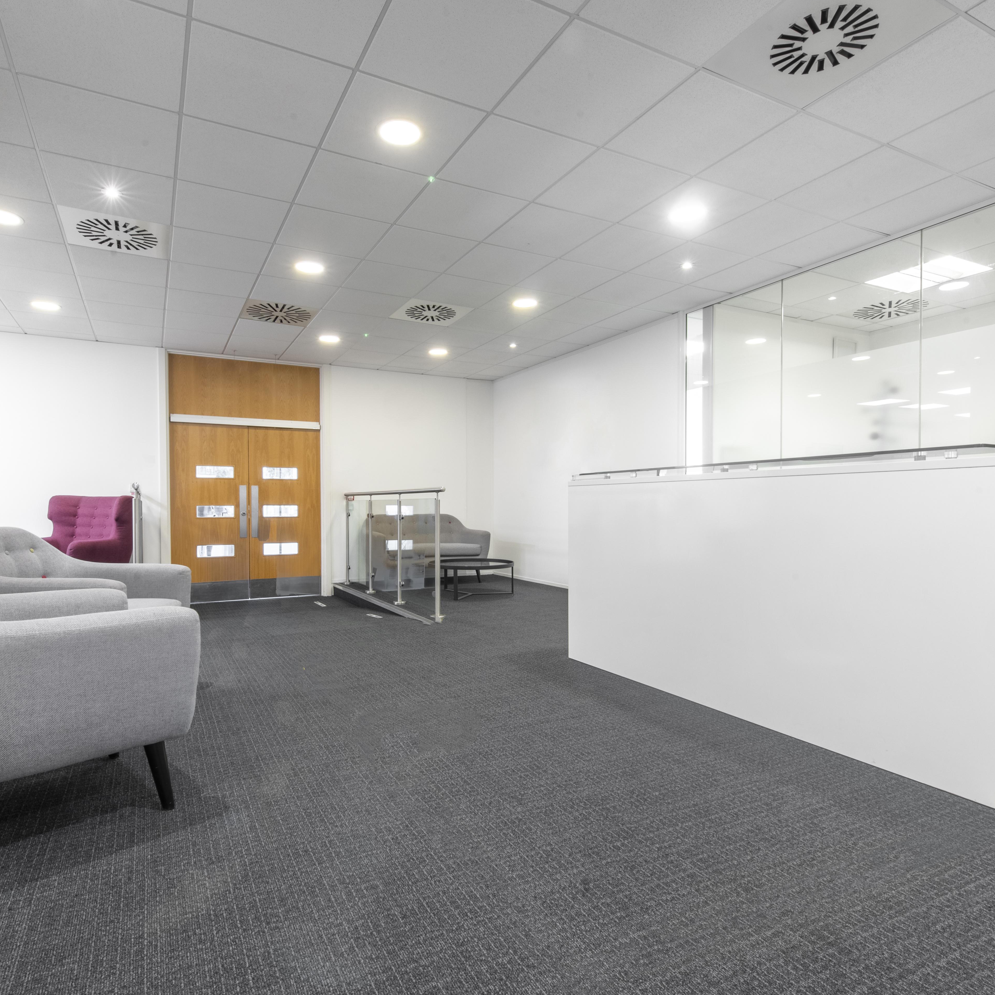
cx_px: 462
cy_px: 513
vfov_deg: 74.8
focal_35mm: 20
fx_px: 650
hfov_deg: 74.7
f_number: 16
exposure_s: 1/6
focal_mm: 15
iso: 200
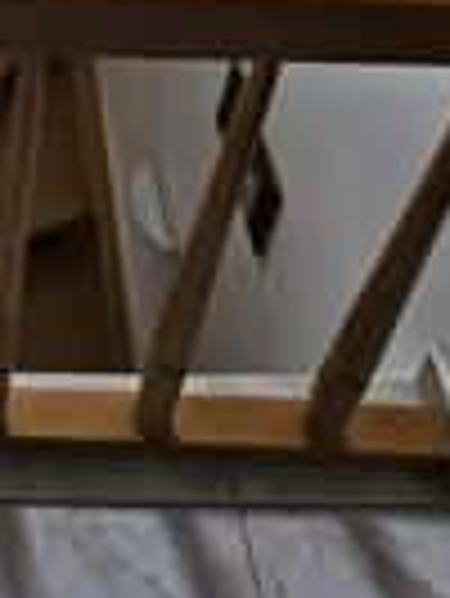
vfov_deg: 20.2
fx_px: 900
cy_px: -562
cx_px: -146
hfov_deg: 24.3
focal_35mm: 52
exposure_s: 1/50
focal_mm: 2.2
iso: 160
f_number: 2.2
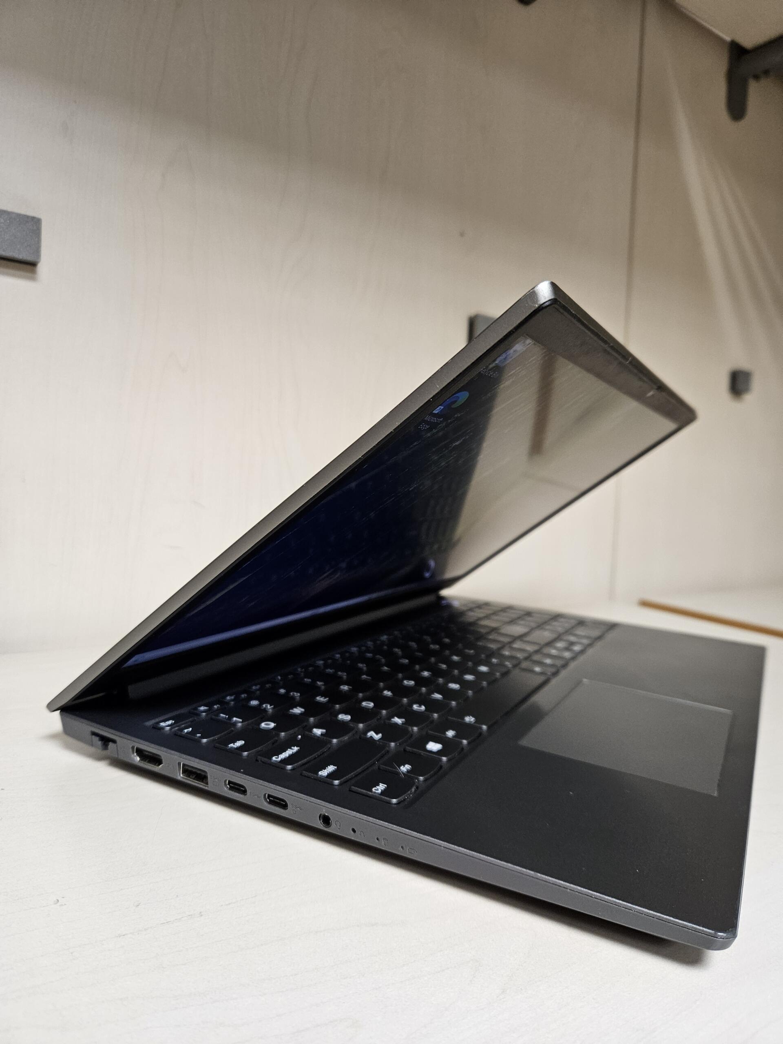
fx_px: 694
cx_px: 392
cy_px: 522
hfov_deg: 58.9
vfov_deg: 73.9
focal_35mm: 23
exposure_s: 1/100
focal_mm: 5.4
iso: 250
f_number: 1.8
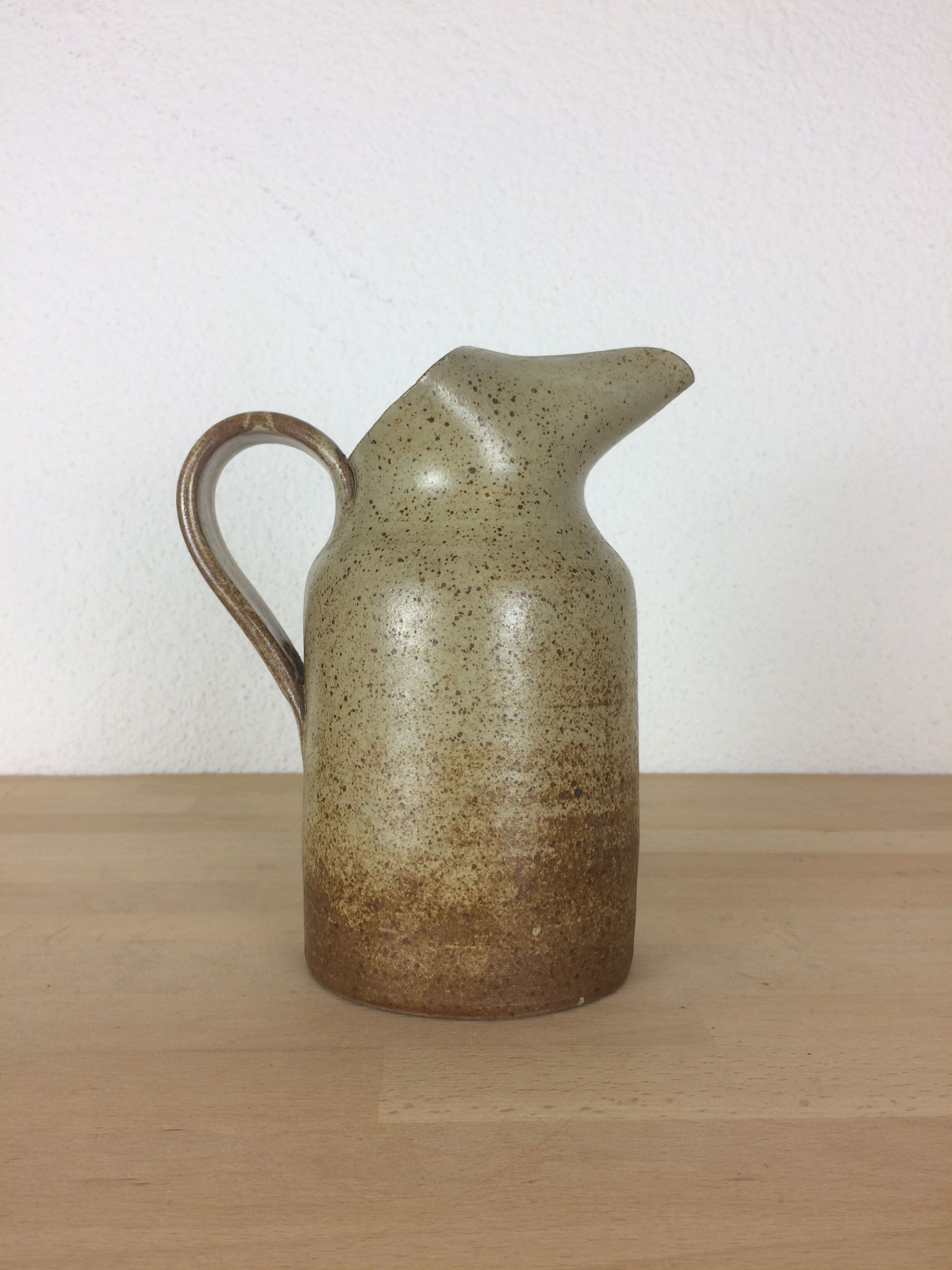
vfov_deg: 61.7
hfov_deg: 48.2
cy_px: 635
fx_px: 1063
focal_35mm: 29
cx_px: 476
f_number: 2.2
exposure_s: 1/50
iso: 40
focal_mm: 4.15
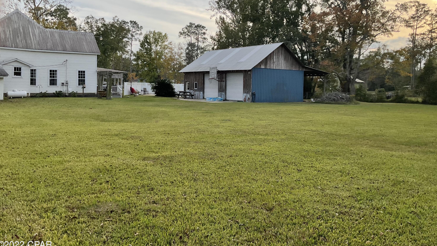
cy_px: 94
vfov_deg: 36.5
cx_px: 217
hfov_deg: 61.0
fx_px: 371
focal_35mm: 32
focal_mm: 3
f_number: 1.8
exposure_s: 1/1015
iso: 16
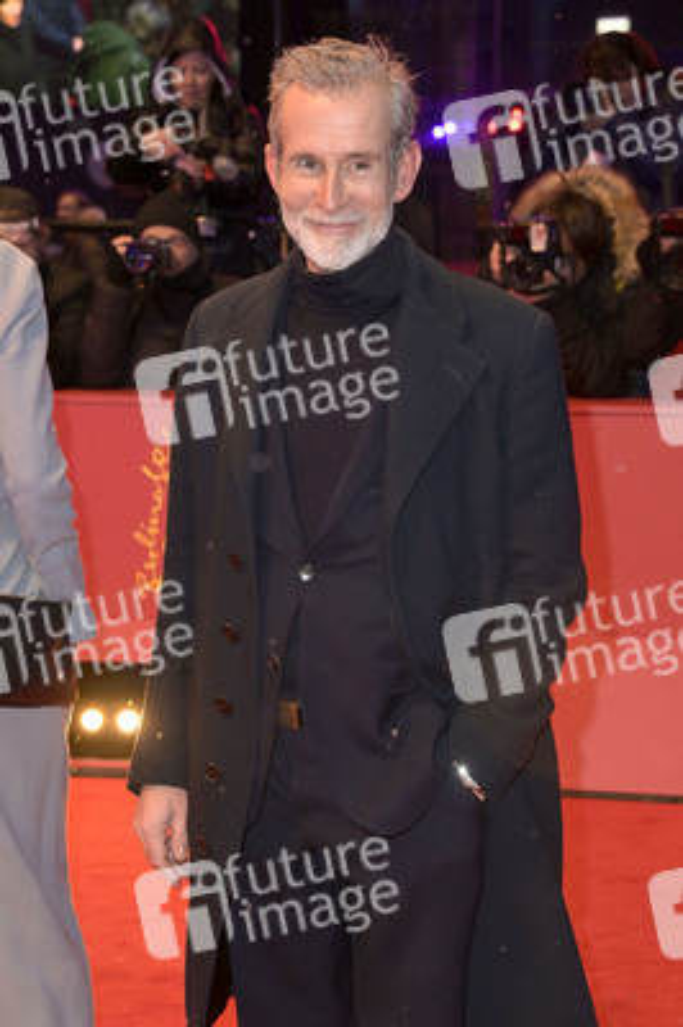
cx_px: 342
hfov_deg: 21.9
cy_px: 514
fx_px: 1767
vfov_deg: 32.4
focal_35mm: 62
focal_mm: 62
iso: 1250
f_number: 5.6
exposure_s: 1/250
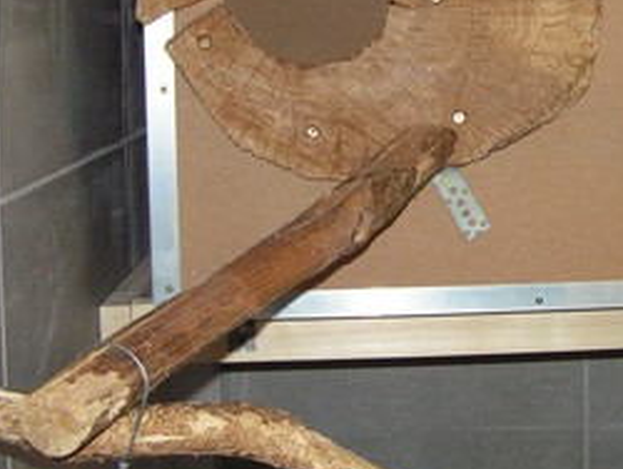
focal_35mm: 76
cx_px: 556
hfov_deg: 24.9
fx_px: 1369
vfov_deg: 19.2
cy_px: 76
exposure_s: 1/40
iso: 200
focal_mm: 6.3
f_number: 2.8
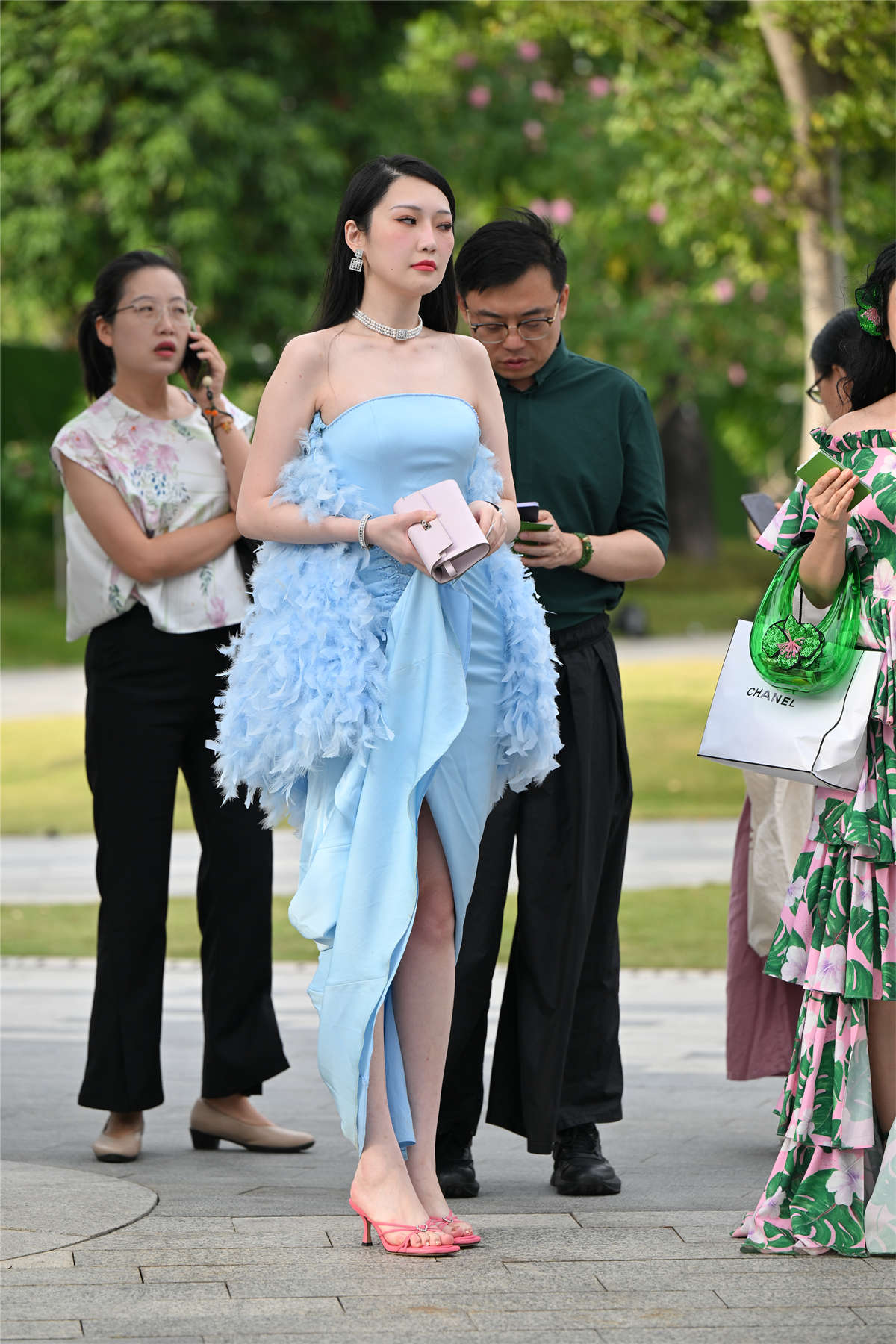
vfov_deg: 13.2
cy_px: 672
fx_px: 5786
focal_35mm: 155
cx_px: 448
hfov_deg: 8.9
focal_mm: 155
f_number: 4
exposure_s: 1/800
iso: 360
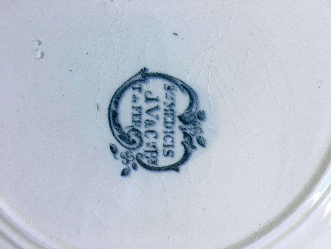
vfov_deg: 48.2
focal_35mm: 29
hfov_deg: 61.7
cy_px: 124
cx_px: 166
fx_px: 277
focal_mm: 4.15
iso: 32
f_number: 2.2
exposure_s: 1/33
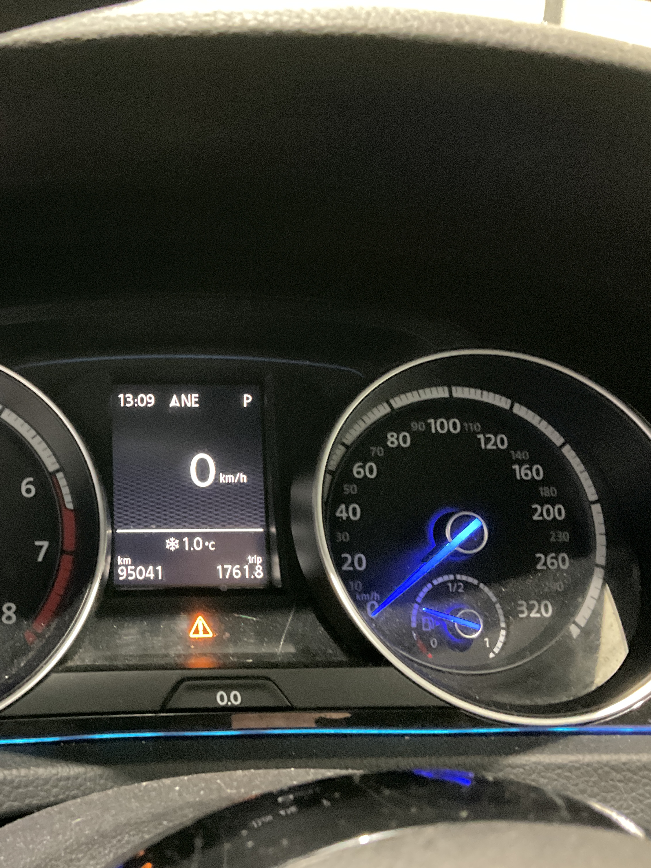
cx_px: 133
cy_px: 432
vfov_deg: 47.9
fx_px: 978
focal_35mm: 39
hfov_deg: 35.7
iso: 500
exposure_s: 1/20
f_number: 1.8
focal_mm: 3
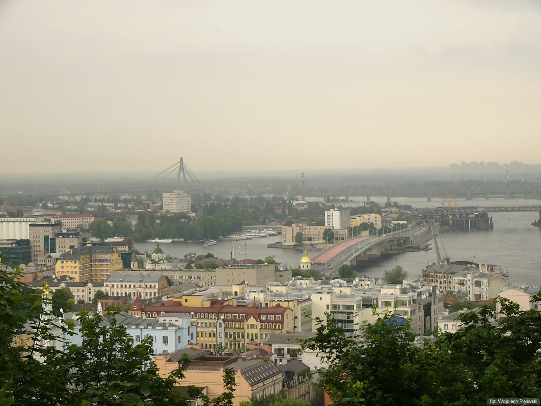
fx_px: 1375
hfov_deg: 22.3
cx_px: 270
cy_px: 203
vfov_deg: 16.8
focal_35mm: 88
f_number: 2.8
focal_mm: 14.7
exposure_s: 1/60
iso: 100
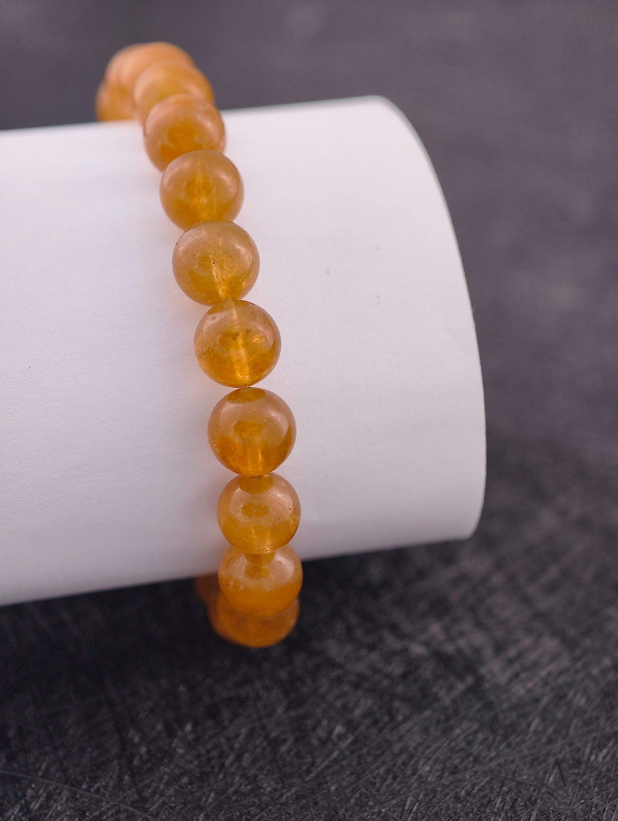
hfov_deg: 17.4
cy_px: 410
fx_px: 2018
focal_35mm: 85
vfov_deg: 23.0
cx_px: 309
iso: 125
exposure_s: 1/160
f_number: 2.67
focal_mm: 22.48
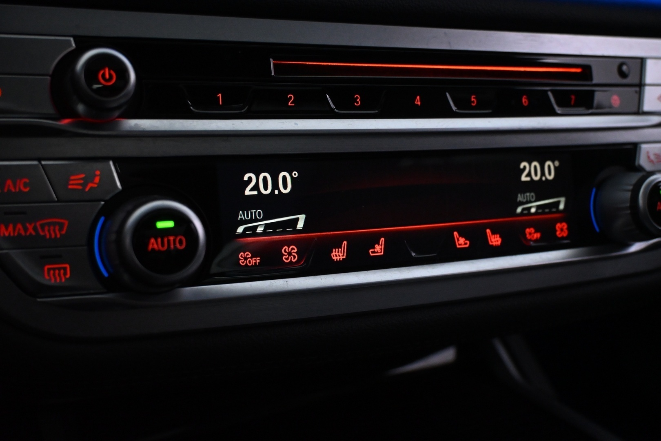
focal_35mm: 39
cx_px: 330
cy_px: 220
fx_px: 716
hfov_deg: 49.6
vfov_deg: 34.2
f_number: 4.5
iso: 3200
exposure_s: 1/80
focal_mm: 26
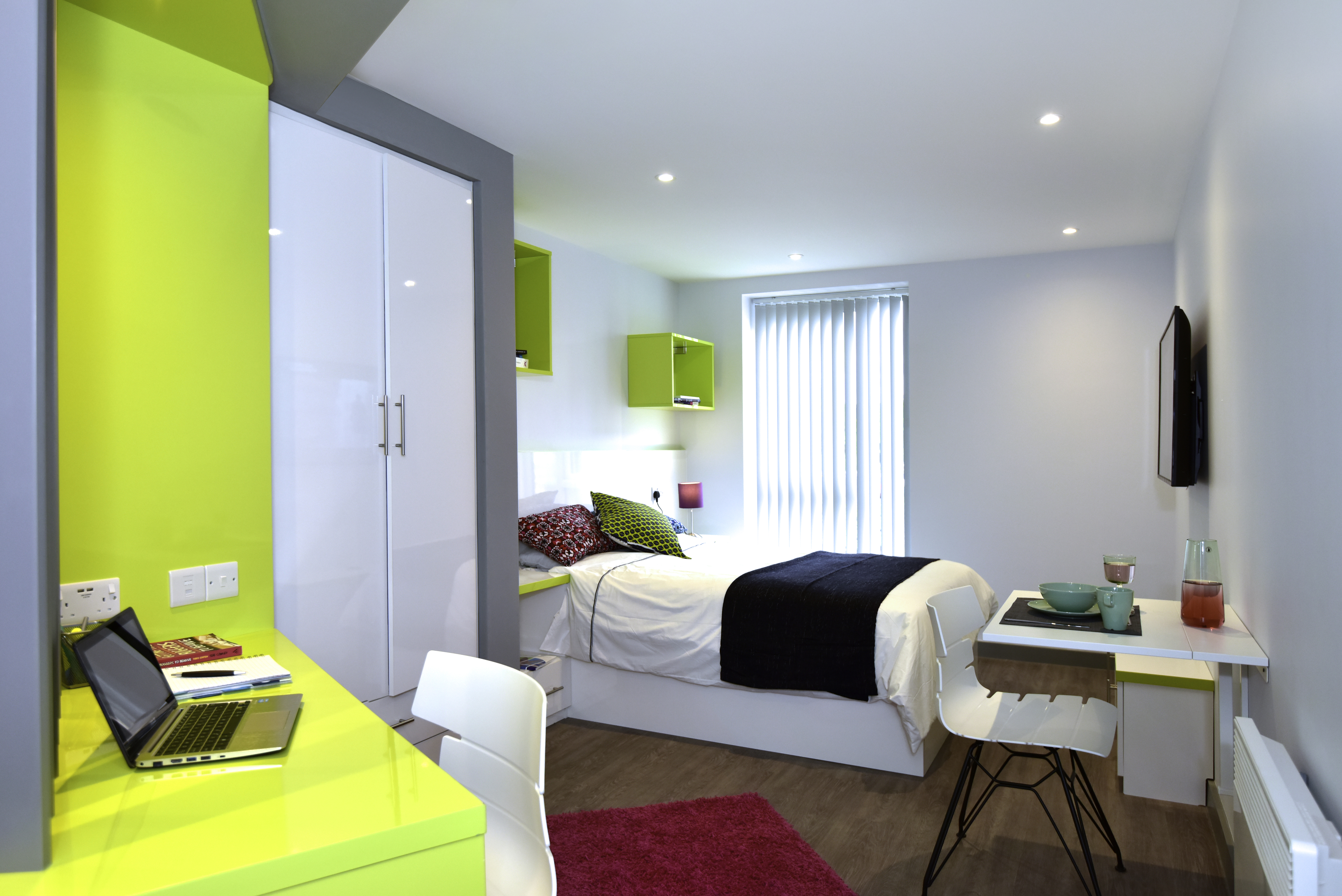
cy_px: 448
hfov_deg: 76.1
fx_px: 858
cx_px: 671
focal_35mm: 23
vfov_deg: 55.1
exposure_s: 1/80
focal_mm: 23
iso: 560
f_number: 4
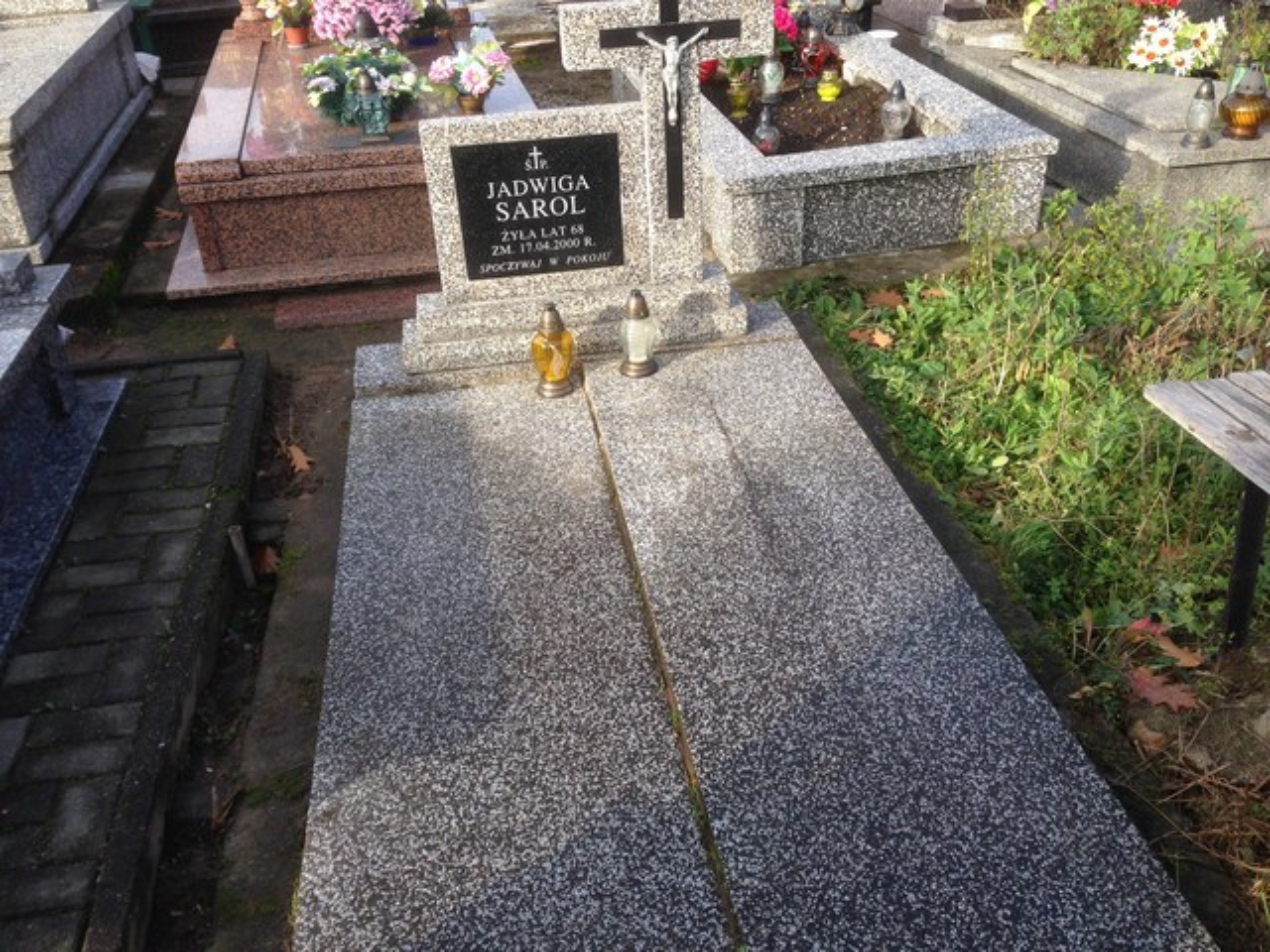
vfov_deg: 42.9
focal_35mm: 33
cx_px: 635
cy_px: 476
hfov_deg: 55.4
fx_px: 1211
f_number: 2.4
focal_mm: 4.12
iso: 50
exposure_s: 1/321
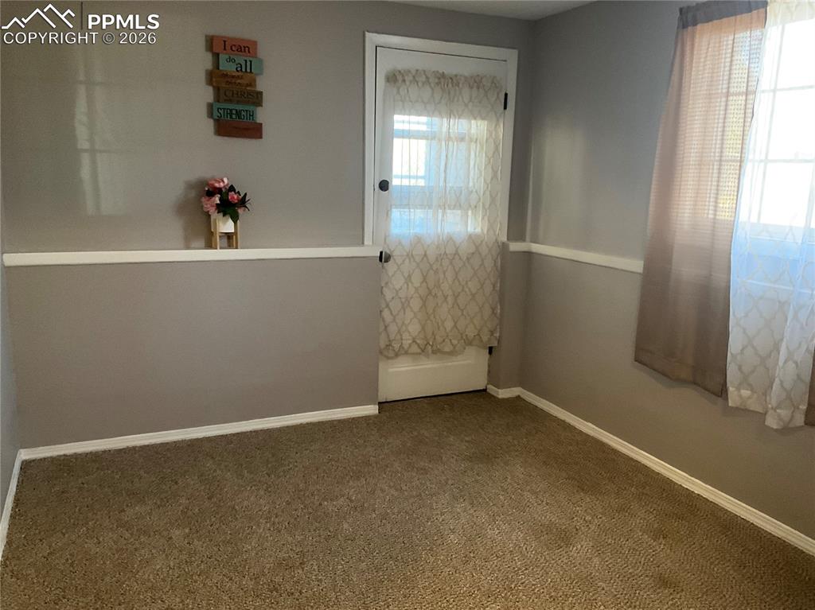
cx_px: 408
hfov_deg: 61.7
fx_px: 682
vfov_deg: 48.2
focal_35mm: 29
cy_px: 305
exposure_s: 1/60
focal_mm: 3
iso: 250
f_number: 1.8
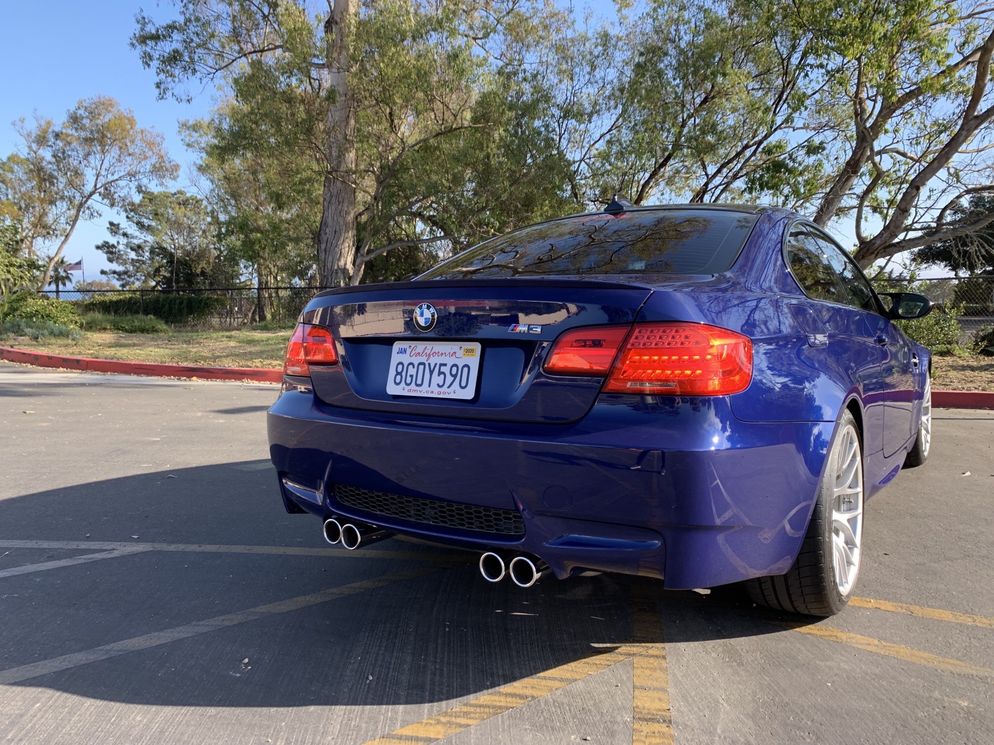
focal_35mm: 26
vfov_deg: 53.1
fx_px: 747
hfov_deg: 67.3
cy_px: 372
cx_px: 497
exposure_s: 1/392
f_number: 1.8
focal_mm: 4.25
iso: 25
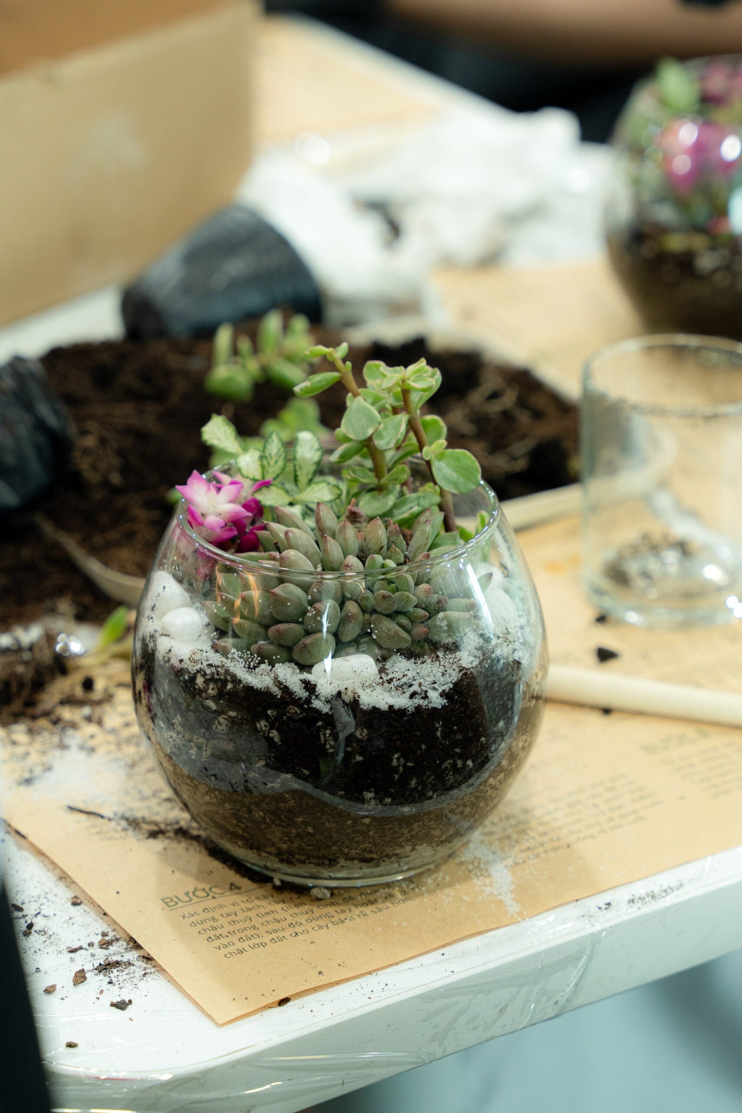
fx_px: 3246
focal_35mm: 105
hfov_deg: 13.0
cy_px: 556
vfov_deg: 19.5
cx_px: 371
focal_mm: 70
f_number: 4
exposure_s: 1/100
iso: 800
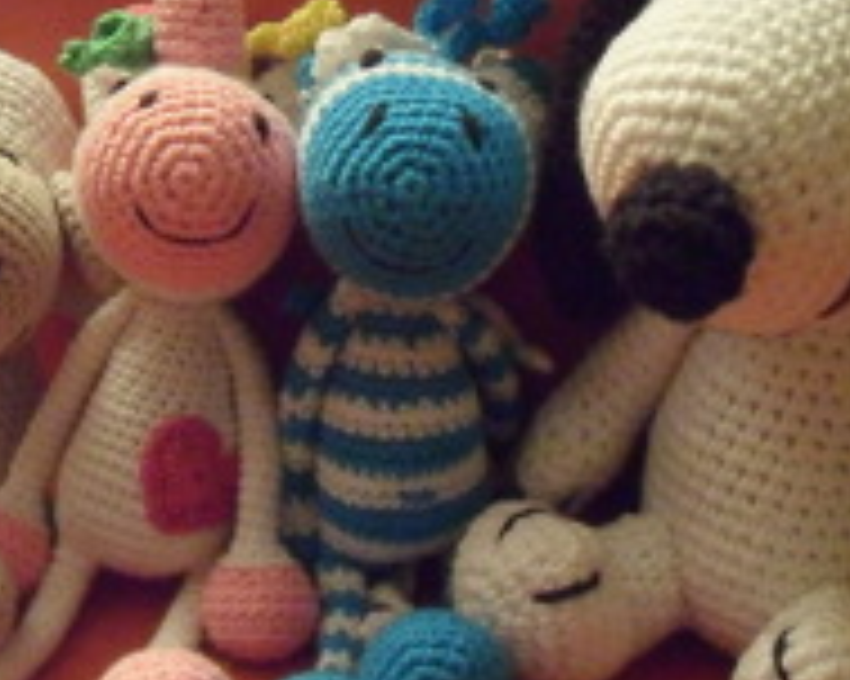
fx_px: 1584
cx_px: 497
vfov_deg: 24.2
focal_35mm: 63
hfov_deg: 30.0
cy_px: 351
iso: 800
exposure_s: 1/20
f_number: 2.8
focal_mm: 6.2
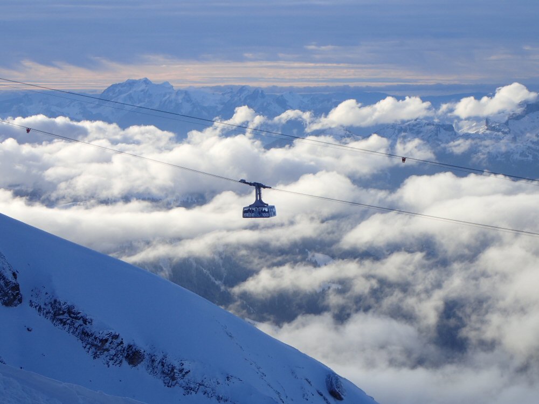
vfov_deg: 14.8
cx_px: 270
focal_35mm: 100
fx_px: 1557
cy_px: 202
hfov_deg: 19.6
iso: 100
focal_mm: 18
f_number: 6.3
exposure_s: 1/320
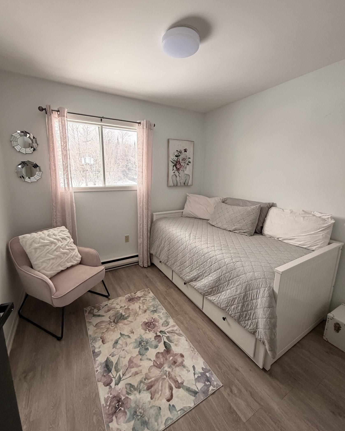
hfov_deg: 84.0
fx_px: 191
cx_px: 168
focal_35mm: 15
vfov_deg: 96.8
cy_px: 213
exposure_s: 1/121
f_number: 2.2
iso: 320
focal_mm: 2.22
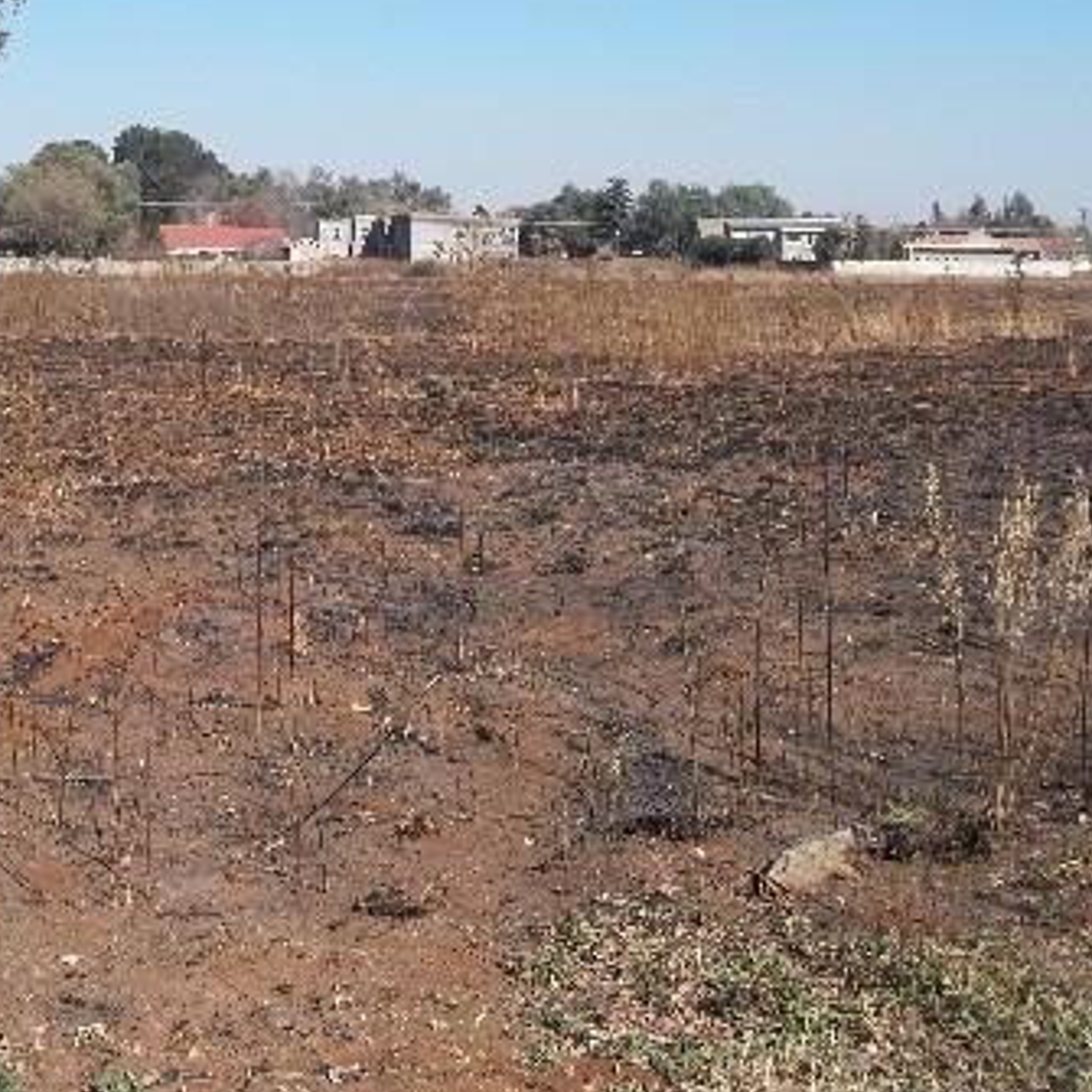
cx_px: 316
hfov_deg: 31.2
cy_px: 342
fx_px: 1927
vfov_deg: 31.3
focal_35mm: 54
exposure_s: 1/160
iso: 80
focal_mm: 5.7
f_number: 8.8
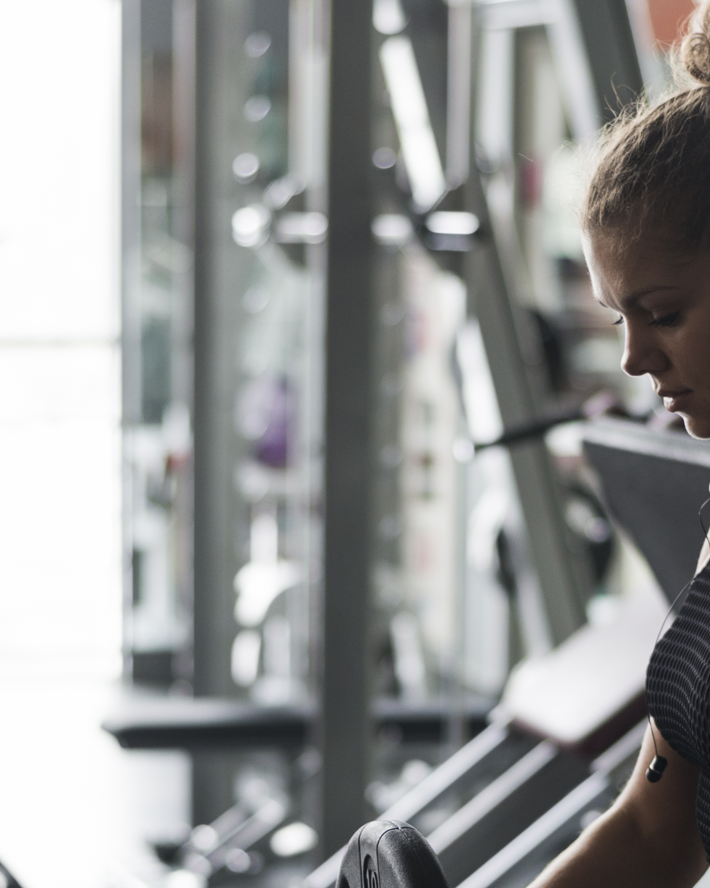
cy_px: 647
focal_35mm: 141
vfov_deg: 13.6
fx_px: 3704
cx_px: 475
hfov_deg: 10.9
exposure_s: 1/80
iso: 320
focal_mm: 50
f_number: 2
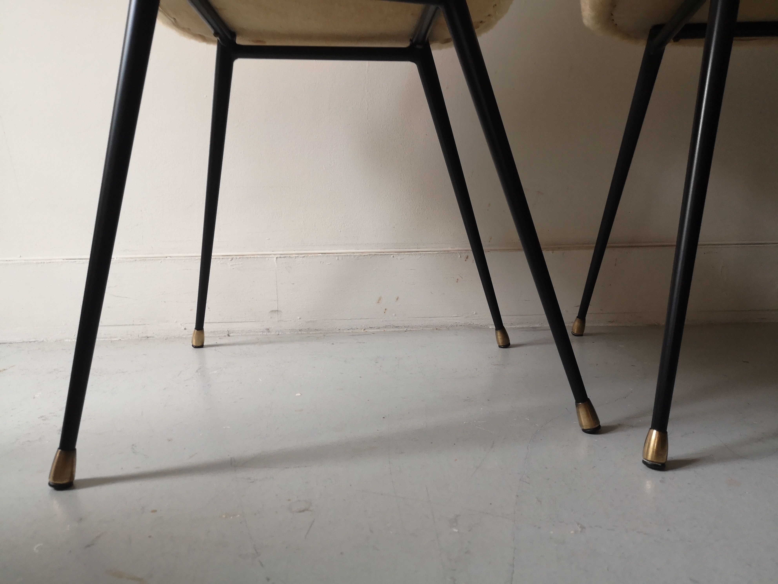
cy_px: 292
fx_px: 607
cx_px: 389
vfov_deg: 51.4
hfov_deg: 65.3
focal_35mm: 27
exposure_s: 1/33.3
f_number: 1.8
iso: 250
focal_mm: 3.95
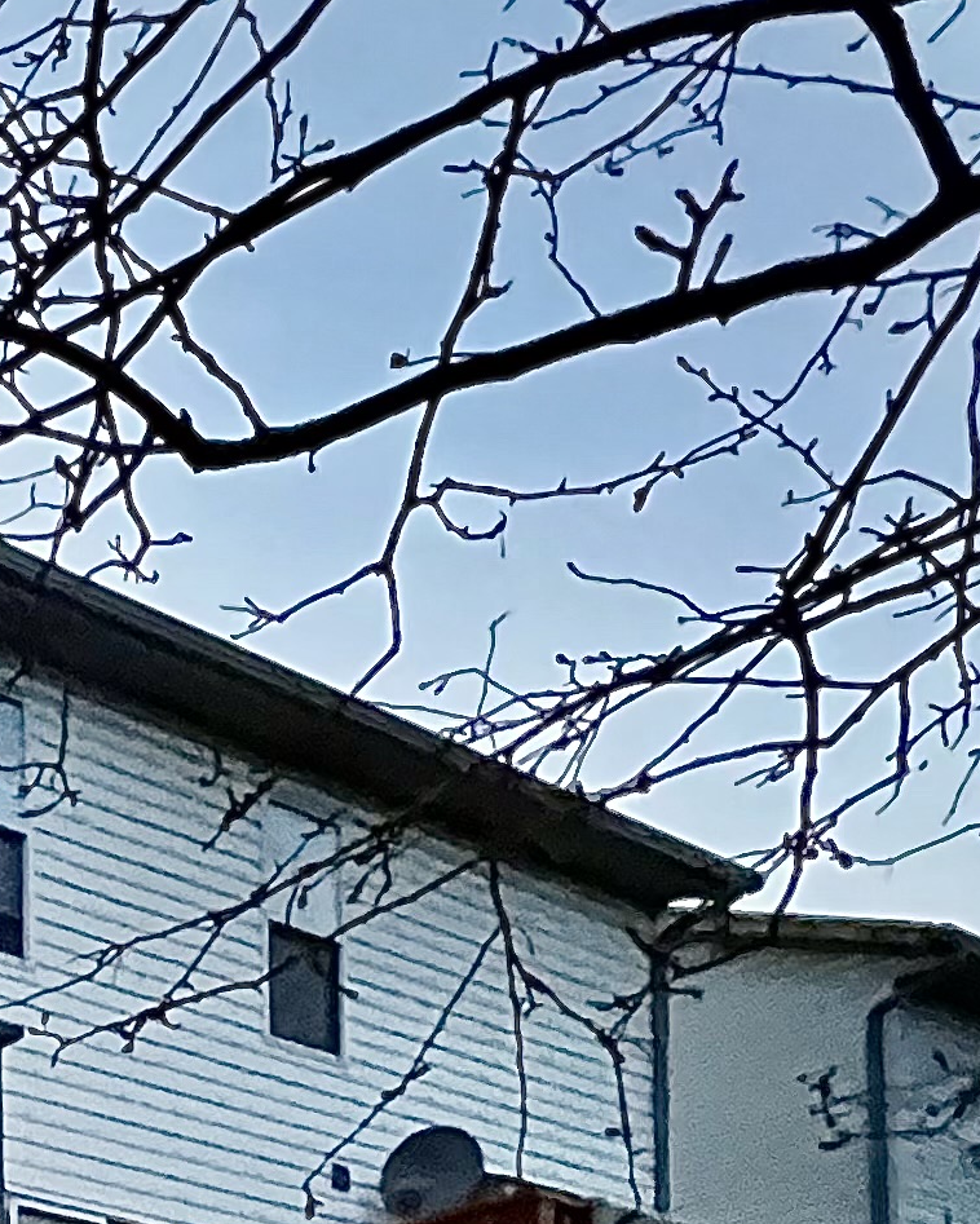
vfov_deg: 25.8
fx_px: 1957
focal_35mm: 54
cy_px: 1841
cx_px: -857
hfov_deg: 19.5
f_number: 1.8
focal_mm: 1.57
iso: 1000
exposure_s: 1/40
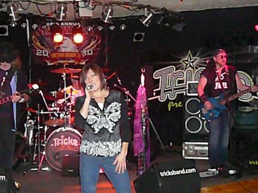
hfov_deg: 34.3
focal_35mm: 56
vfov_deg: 26.1
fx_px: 417
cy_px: 80
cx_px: 112
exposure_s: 1/30
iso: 1600
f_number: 2.8
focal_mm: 5.2
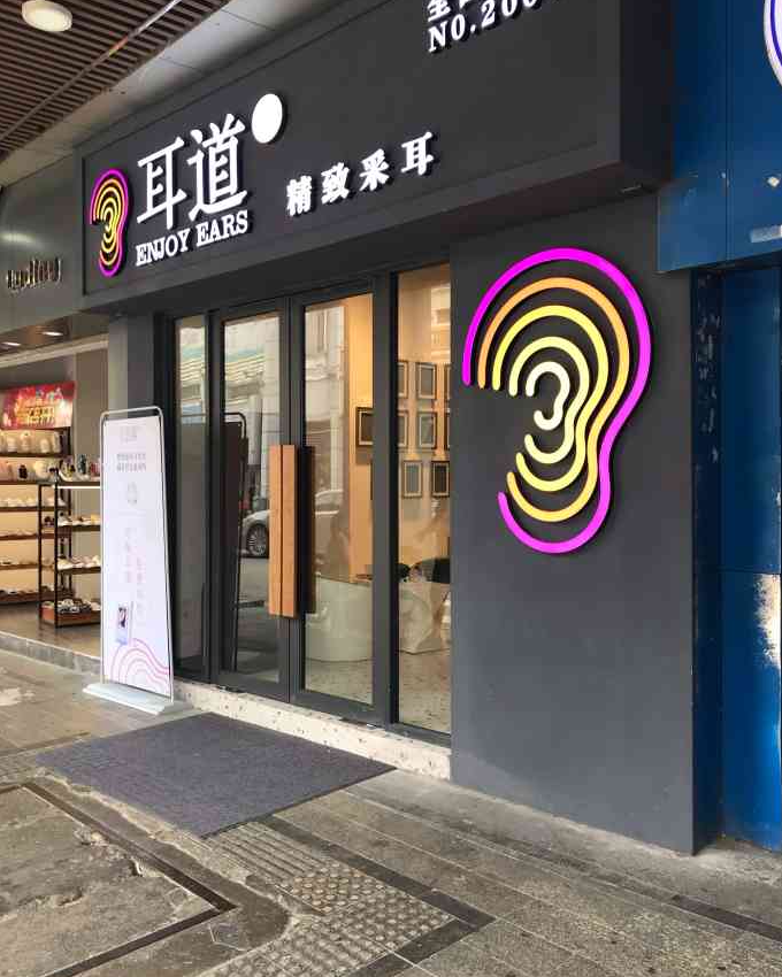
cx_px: 383
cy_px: 494
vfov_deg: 58.8
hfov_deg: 48.5
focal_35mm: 30
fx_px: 868
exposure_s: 1/120
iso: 20
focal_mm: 3.99
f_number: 1.8
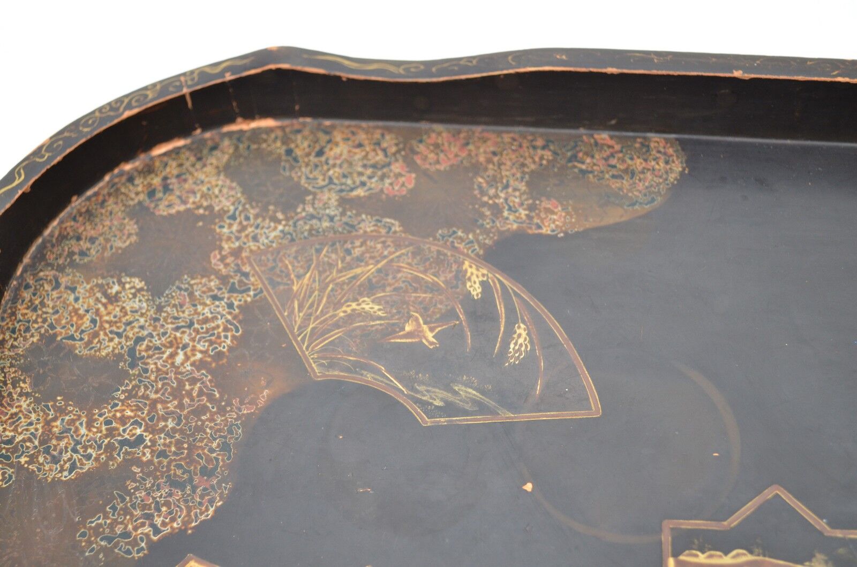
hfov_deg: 37.9
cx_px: 428
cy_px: 284
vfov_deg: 25.6
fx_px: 1247
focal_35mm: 52
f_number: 5
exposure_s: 1/40
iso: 800
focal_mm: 35
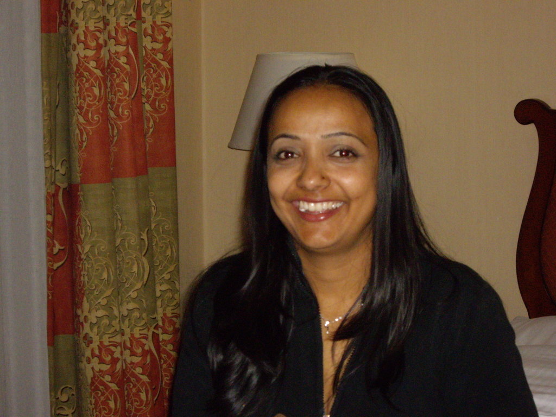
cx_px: 278
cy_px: 208
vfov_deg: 13.0
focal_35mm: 114
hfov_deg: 17.3
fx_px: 1831
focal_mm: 18.6
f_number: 5.2
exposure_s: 1/125
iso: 400
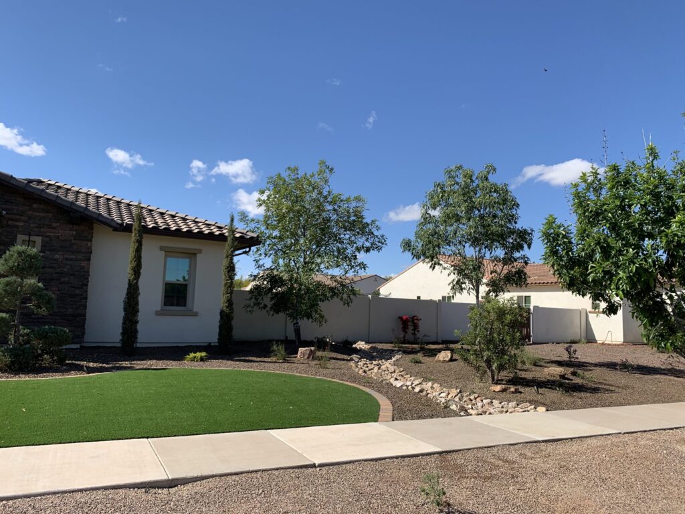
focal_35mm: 26
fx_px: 515
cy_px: 257
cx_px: 342
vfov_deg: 53.1
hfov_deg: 67.3
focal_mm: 4.25
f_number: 1.8
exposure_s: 1/2160
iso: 25
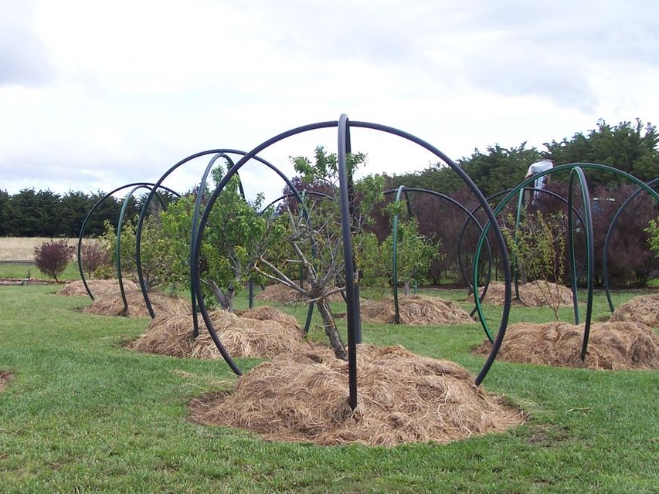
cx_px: 272
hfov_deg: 39.5
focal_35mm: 48
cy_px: 265
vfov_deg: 30.3
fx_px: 914
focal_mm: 6
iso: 80
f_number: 2.8
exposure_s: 1/250
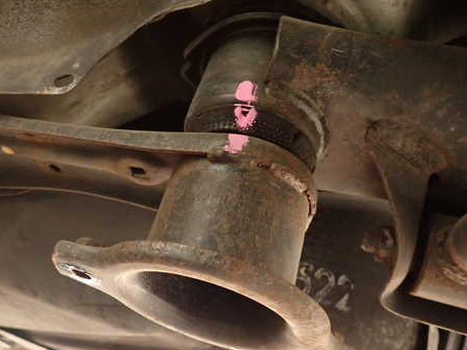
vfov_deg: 42.9
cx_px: 163
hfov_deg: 54.5
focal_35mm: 33
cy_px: 172
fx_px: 445
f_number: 2
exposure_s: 1/30
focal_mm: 4.5
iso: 500
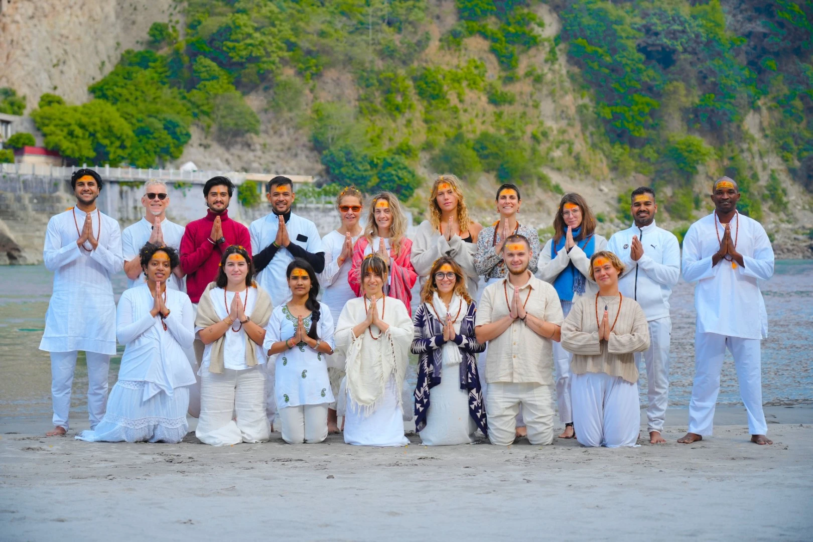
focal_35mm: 70
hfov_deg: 28.8
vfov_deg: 19.5
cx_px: 406
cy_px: 271
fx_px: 1581
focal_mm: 70
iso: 800
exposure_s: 1/3200
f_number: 4
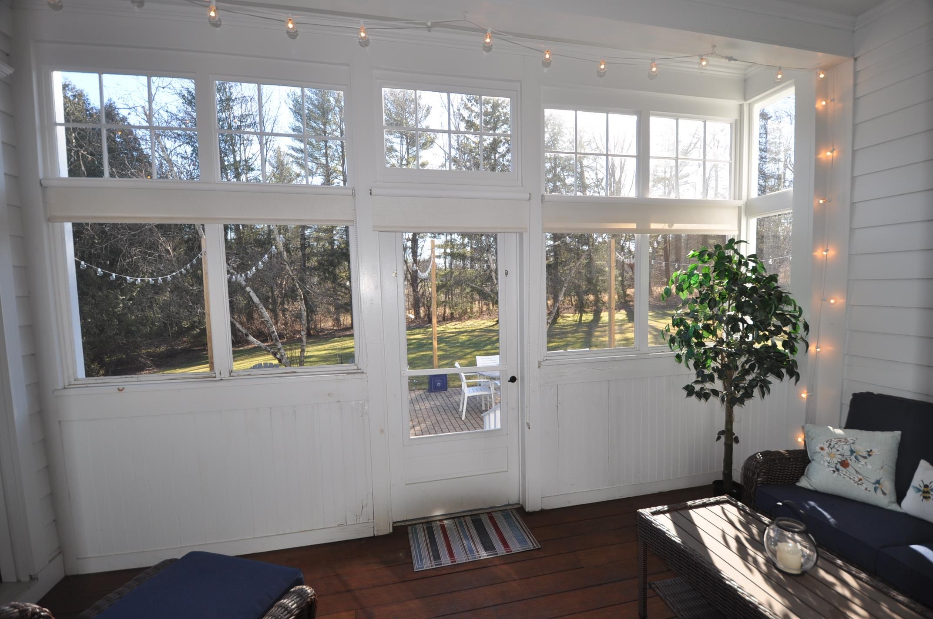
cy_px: 310
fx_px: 388
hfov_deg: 100.5
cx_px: 466
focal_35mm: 15
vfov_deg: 77.2
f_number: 4.5
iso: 200
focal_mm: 10
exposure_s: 1/200
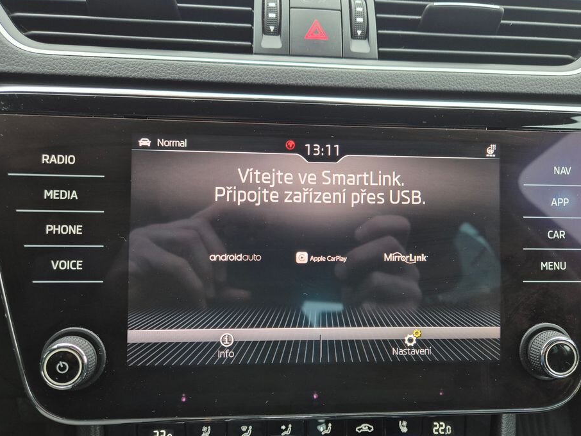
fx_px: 436
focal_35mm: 26
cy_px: 211
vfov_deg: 53.0
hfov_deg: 67.3
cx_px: 305
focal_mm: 5.4
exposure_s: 1/48
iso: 320
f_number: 1.8
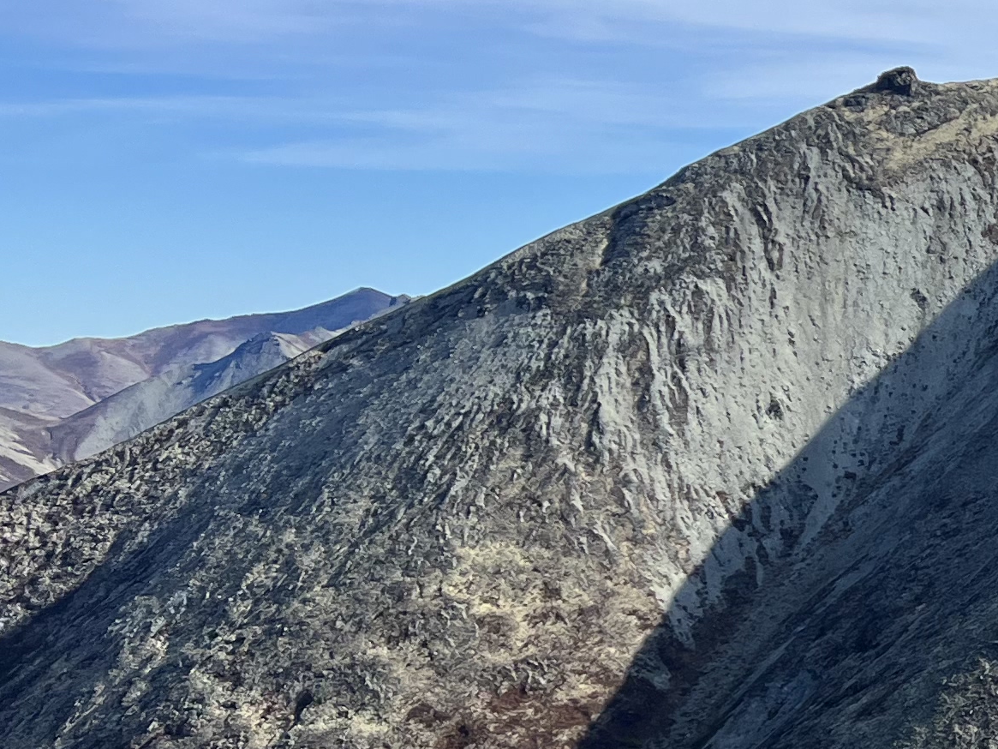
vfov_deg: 16.2
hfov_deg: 18.6
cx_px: 1602
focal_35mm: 90
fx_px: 2595
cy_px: 650
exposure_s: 1/2457
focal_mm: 5.7
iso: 50
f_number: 1.5
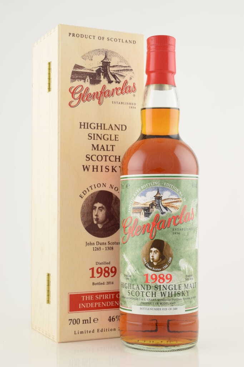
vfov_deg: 33.4
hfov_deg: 22.6
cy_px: 184
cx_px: 122
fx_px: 610
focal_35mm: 60
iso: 100
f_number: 10
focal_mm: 40
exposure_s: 1/13
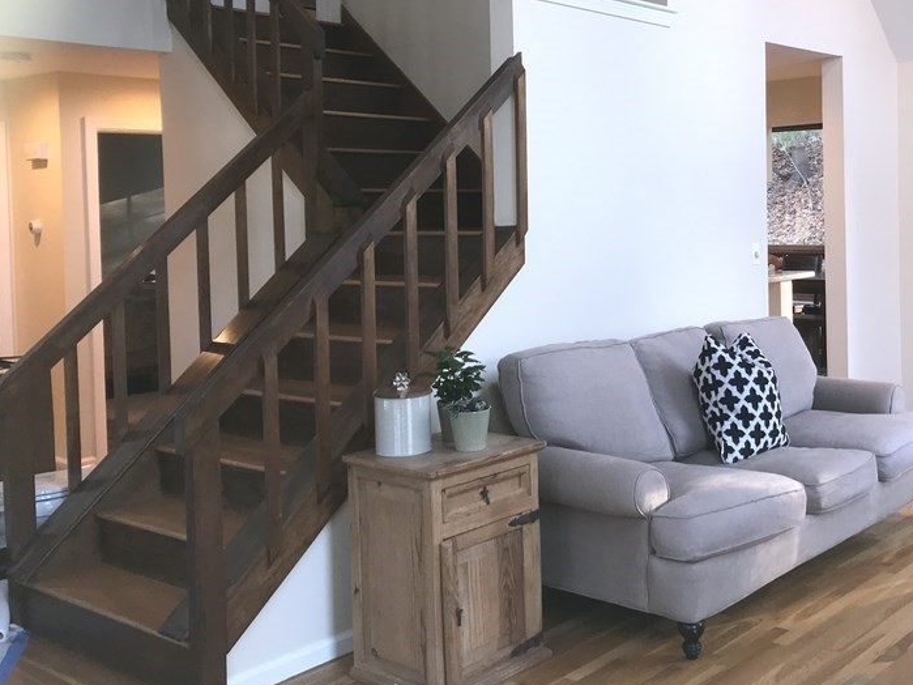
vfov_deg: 34.9
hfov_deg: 44.5
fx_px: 1081
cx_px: 666
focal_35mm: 41
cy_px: 252
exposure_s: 1/41
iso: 20
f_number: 1.8
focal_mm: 3.99
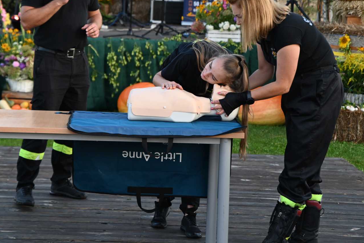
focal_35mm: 106
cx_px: 136
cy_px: 65
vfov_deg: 12.9
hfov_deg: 19.2
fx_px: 1072
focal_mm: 70
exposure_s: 1/250
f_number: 3.5
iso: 400
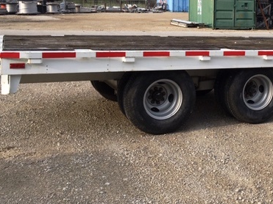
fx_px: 394
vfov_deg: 28.6
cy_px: 47
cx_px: 217
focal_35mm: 50
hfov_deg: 36.9
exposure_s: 1/620
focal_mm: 4.15
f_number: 2.2
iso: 25
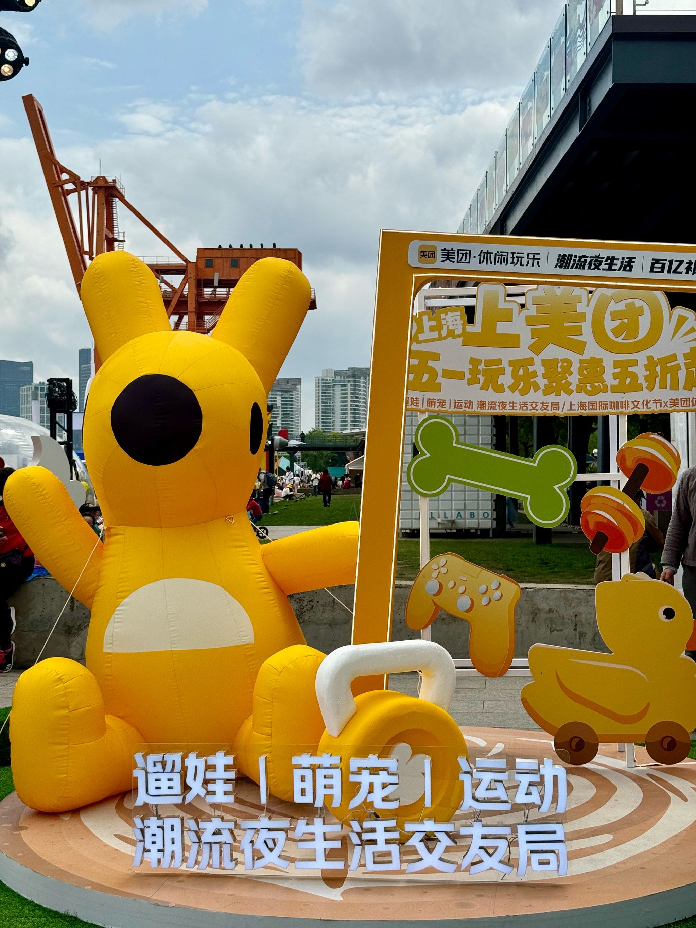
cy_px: 464
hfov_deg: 30.3
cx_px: 348
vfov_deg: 39.7
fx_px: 1287
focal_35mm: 48
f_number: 1.78
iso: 64
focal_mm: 6.76
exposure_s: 1/7092
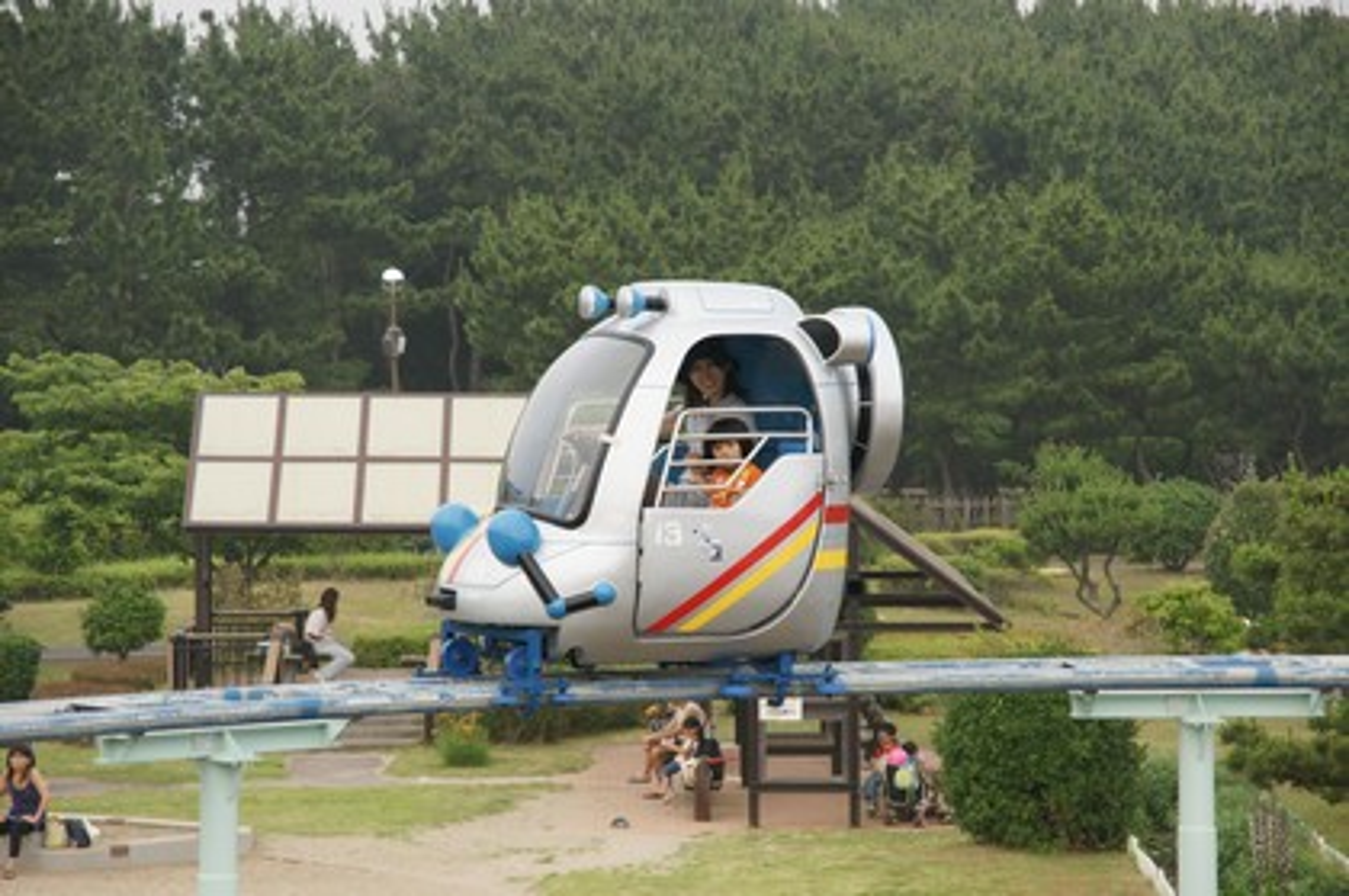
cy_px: 448
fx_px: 5053
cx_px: 674
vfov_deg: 10.1
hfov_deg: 15.2
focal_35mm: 135
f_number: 6.3
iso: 200
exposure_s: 1/400
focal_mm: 90
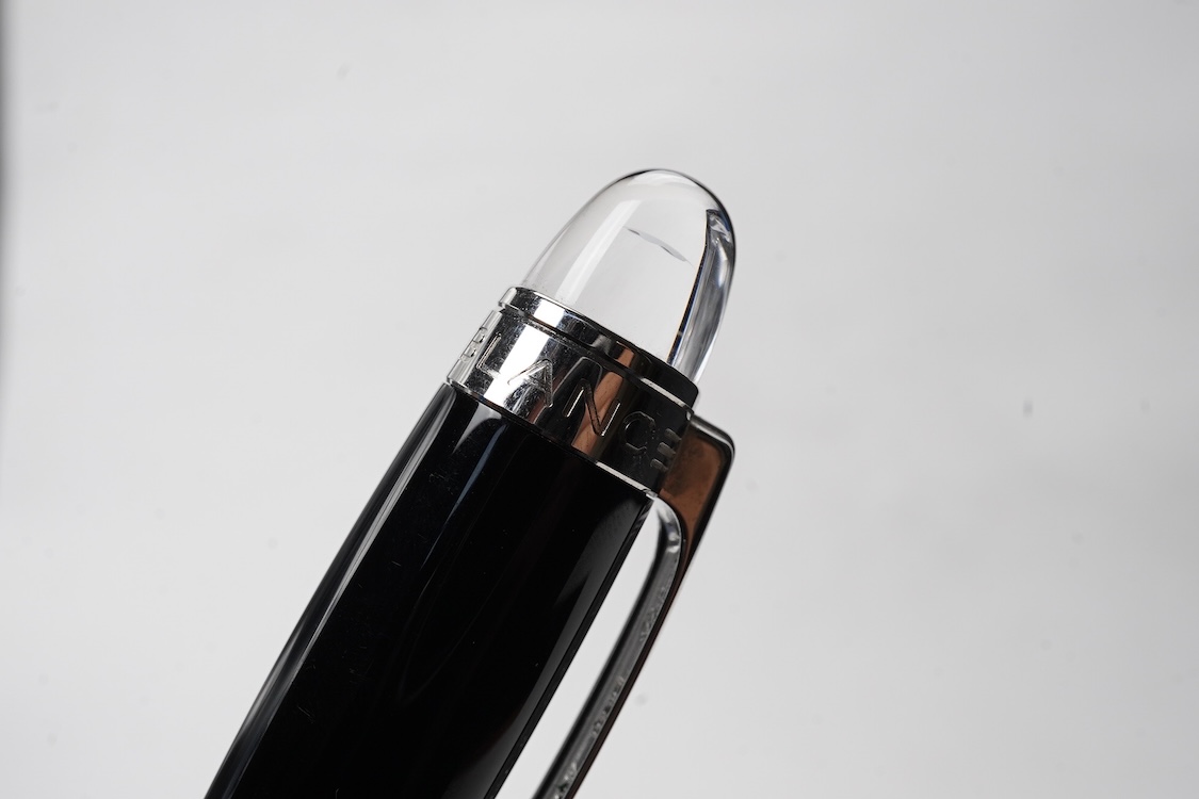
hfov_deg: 43.6
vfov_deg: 29.9
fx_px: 1499
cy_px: 400
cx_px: 600
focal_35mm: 45
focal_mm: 30
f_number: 22
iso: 400
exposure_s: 1/100
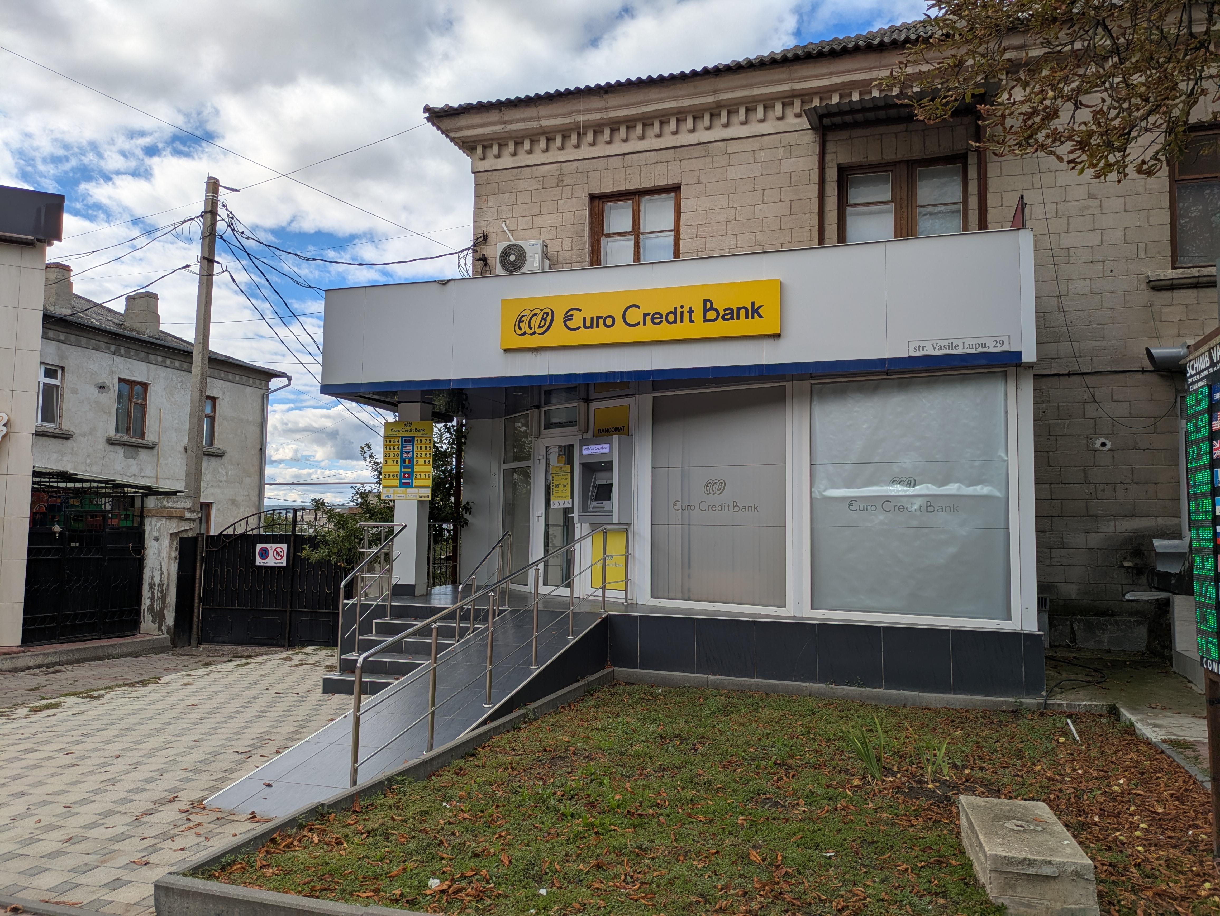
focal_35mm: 25
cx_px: 610
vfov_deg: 54.9
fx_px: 881
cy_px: 458
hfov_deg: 69.4
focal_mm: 5.43
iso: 49
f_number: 1.89
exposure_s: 1/2632
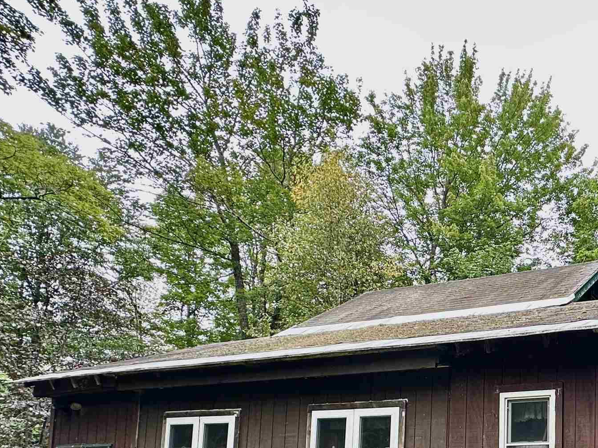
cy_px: 429
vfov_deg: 39.8
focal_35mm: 32
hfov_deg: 46.6
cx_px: 609
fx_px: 553
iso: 64
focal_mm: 2.22
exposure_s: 1/99
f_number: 2.2
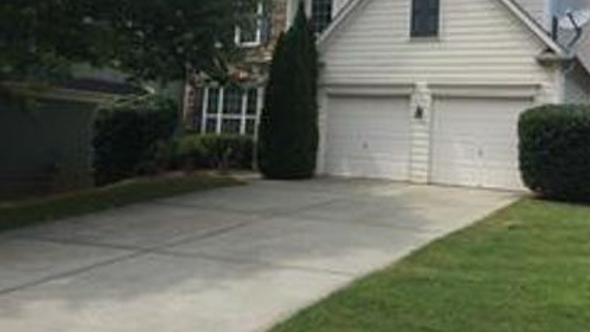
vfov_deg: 30.2
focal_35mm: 39
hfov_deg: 51.2
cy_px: 106
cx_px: 360
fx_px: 610
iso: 32
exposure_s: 1/2326
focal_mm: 4.15
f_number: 2.2
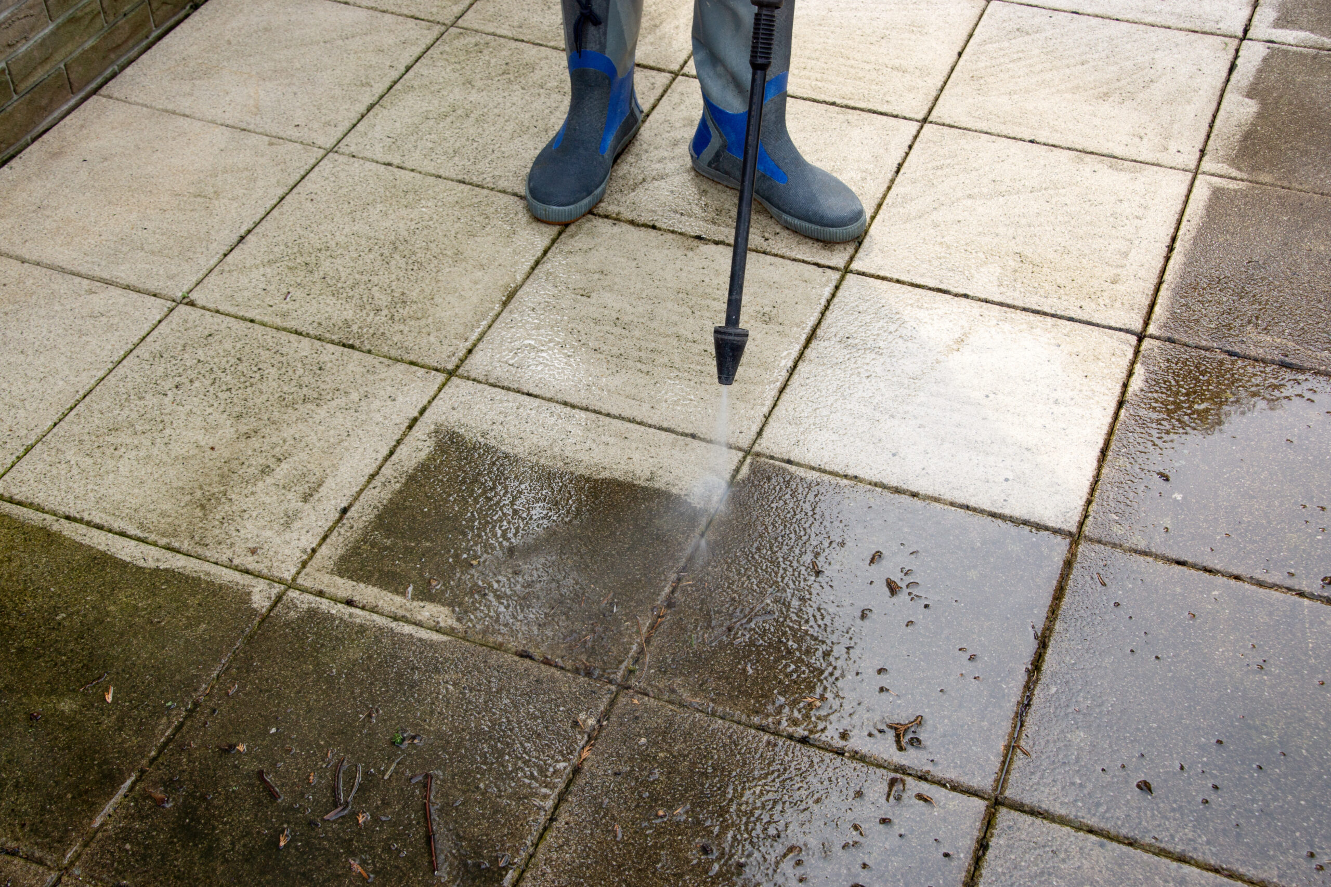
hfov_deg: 43.6
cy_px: 444
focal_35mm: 45
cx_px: 666
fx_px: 1664
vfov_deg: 29.9
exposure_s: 1/160
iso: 100
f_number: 6.3
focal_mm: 30
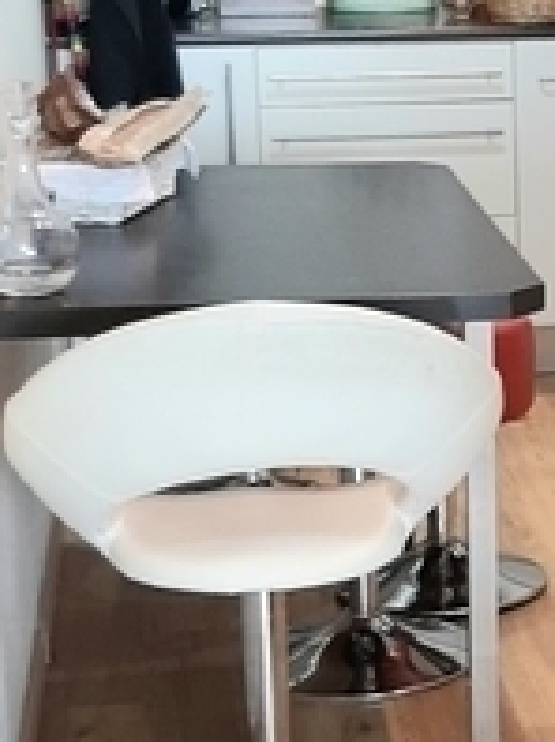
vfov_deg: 19.5
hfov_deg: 14.2
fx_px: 2164
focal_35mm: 101
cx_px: 675
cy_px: 345
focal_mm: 3.93
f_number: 1.7
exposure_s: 1/50
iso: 64
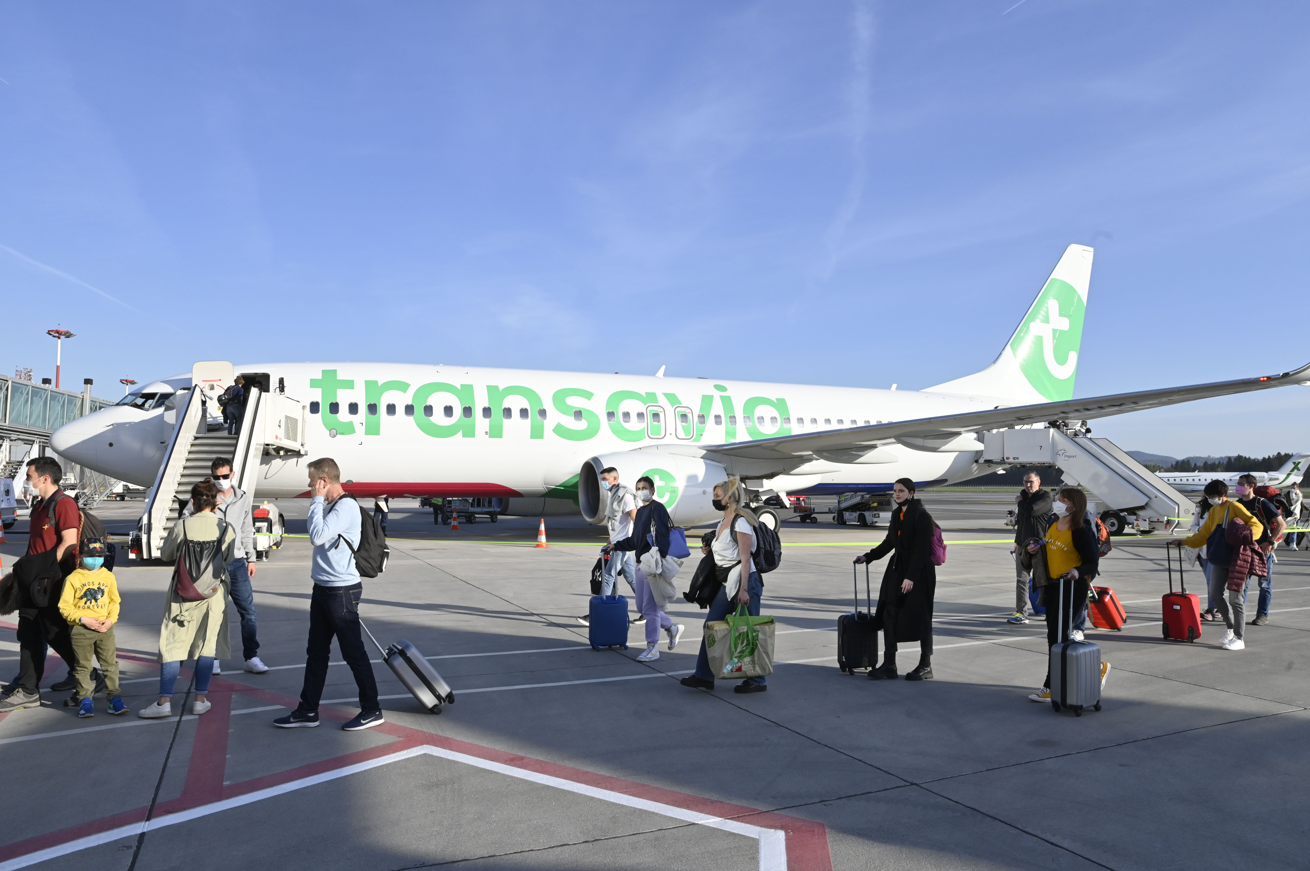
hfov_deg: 73.8
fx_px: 873
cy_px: 436
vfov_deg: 53.1
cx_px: 655
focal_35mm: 24
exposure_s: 1/1000
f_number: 10
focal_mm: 24
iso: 800
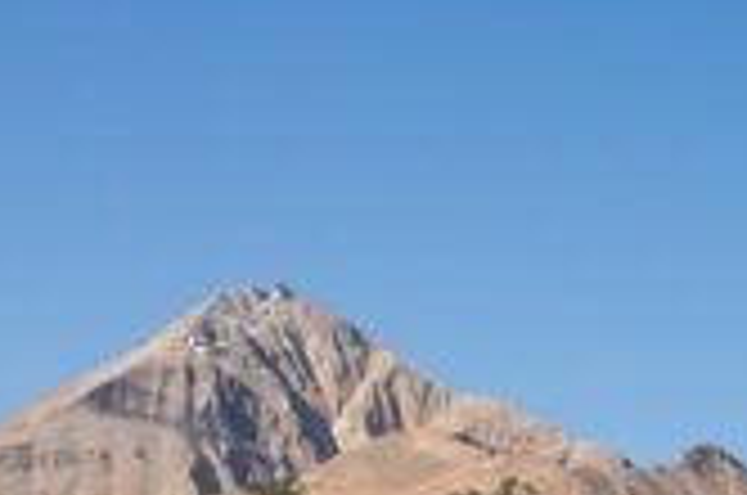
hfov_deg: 10.9
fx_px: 3583
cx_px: 1498
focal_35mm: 173
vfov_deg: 7.1
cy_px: 1490
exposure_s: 1/160
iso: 100
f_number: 8
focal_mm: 10.26
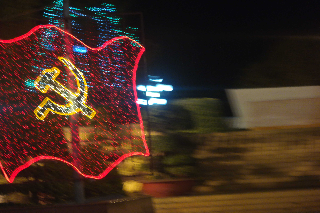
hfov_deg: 13.3
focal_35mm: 154
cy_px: 106
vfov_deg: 8.9
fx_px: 1369
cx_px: 160
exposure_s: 1/25
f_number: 5
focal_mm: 100
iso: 3200
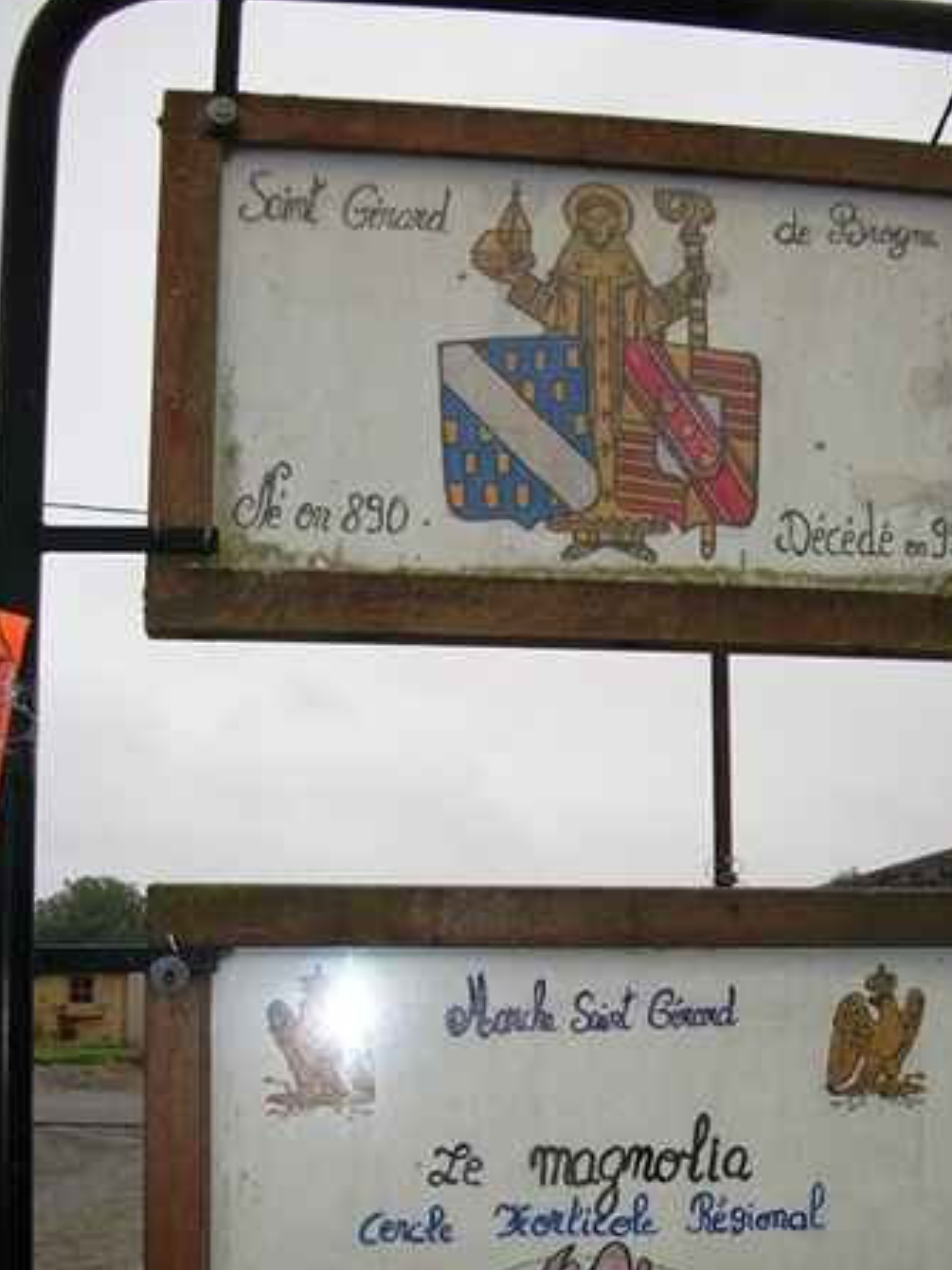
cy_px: 810
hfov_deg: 33.4
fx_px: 1578
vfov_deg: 43.4
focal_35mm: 43
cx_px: 583
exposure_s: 1/800
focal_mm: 5.7
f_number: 2.9
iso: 80
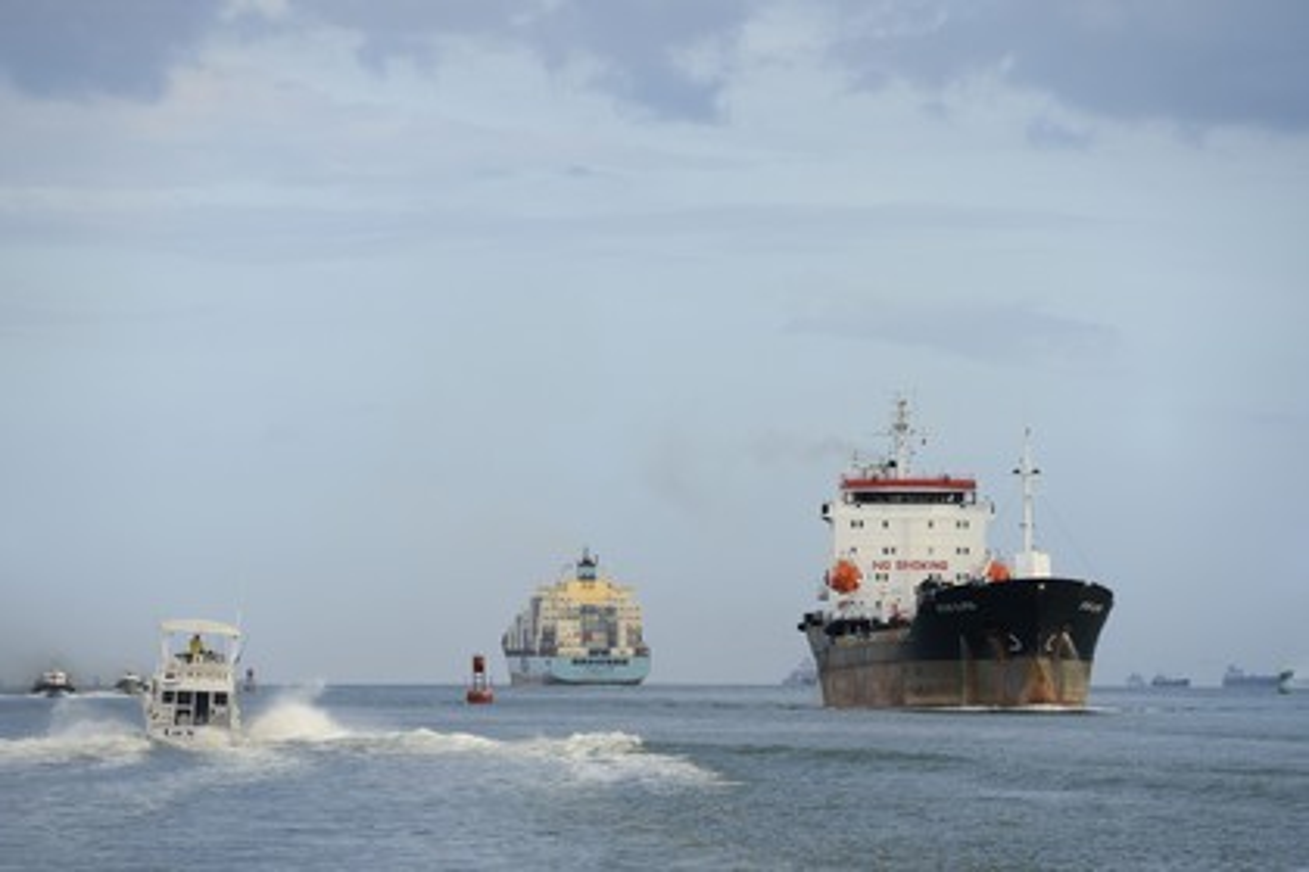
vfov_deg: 6.9
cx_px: 654
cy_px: 436
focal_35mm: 200
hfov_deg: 10.3
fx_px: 7272
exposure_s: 1/400
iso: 200
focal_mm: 200
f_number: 6.3
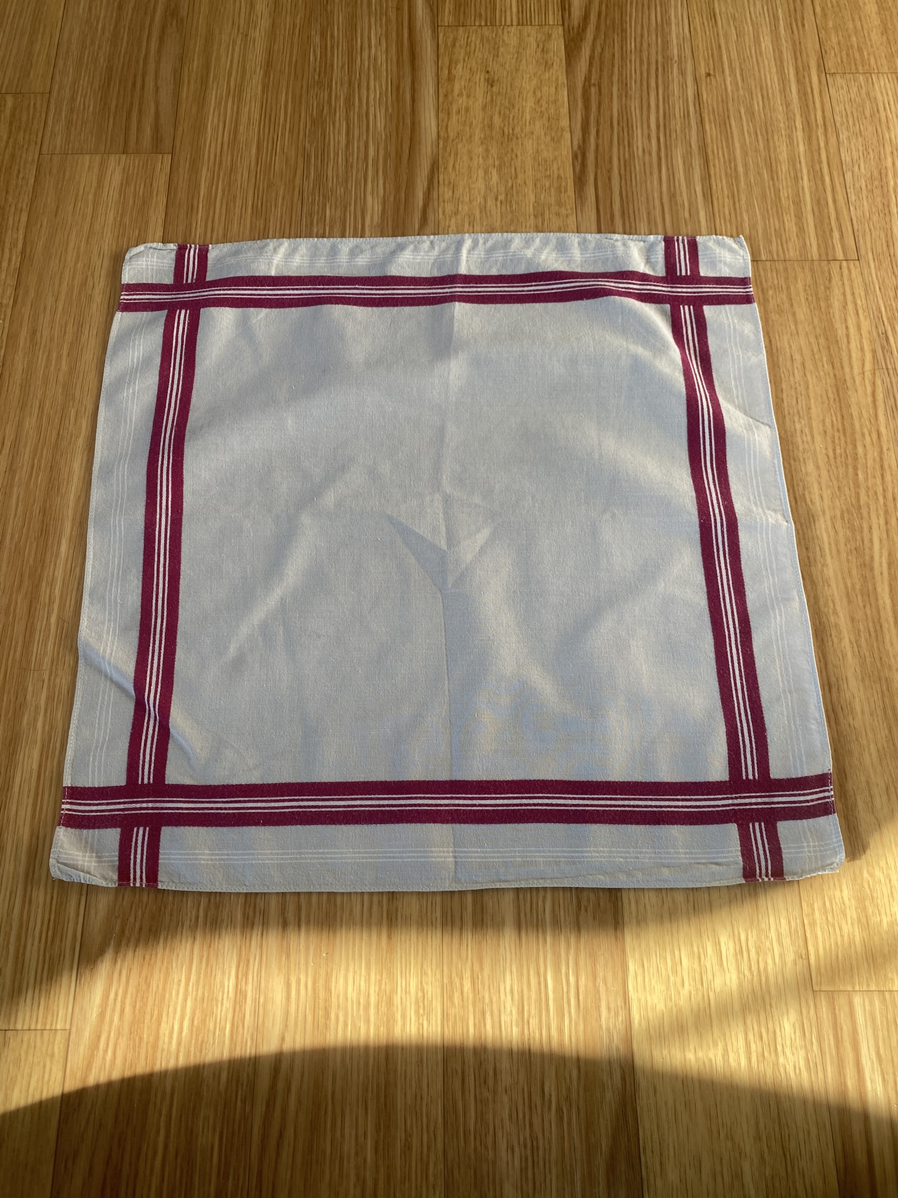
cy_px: 599
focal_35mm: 26
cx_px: 449
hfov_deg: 53.1
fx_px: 899
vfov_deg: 67.3
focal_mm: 4.25
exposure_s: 1/122
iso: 32
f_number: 1.8
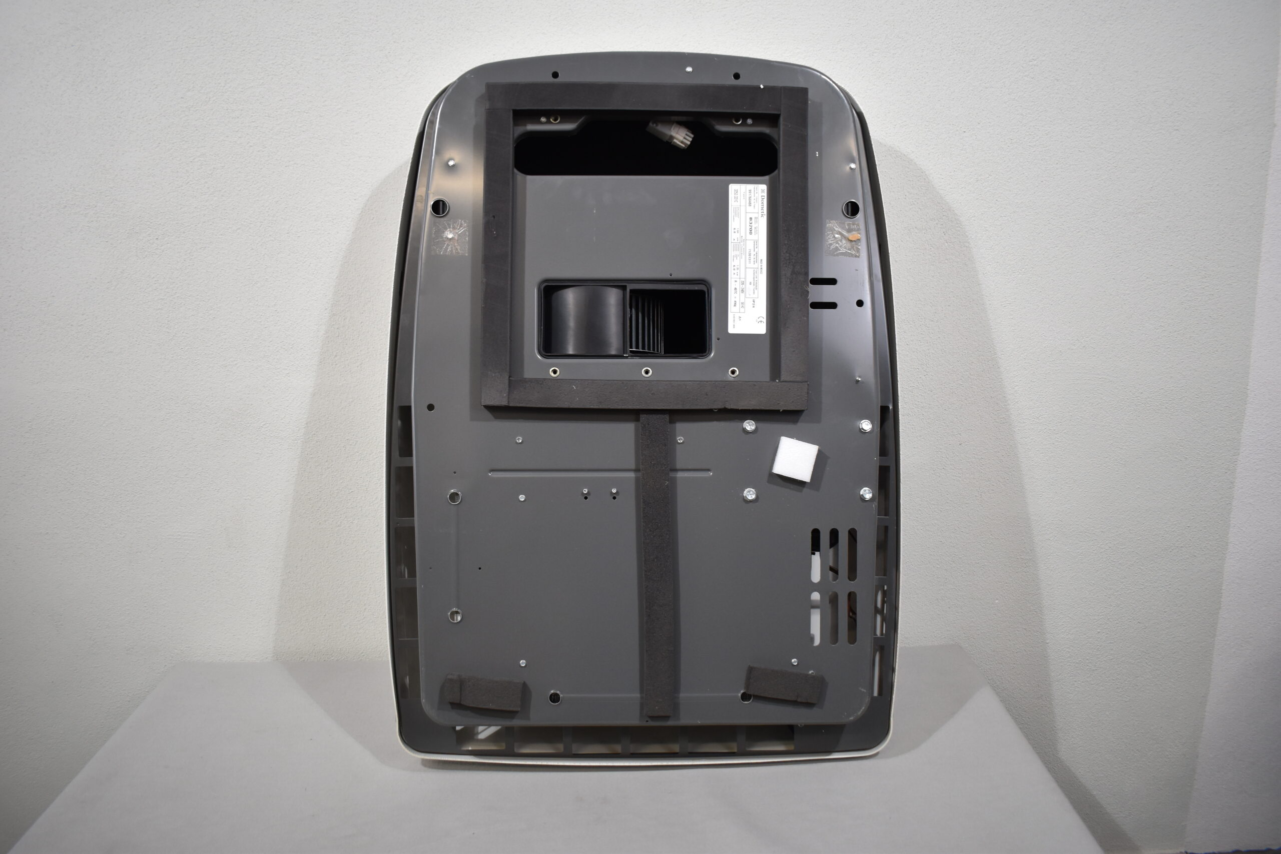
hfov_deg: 67.4
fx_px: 961
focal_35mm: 27
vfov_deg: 47.9
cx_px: 640
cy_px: 427
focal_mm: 18
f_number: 3.5
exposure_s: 1/250
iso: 720
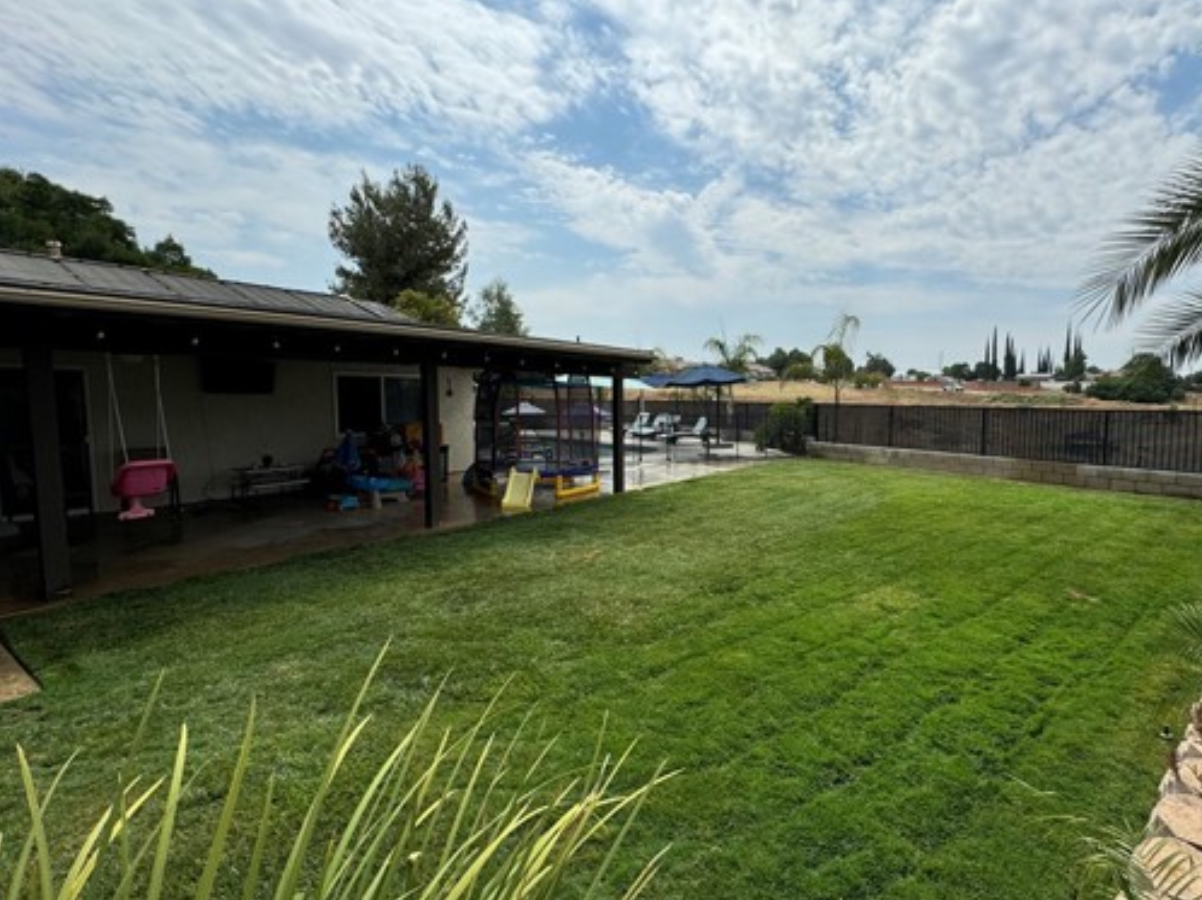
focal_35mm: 18
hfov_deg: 86.9
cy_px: 444
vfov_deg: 71.5
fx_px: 625
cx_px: 710
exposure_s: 1/2985
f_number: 2.2
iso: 50
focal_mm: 2.22
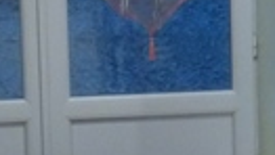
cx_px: 435
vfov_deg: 5.4
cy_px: 153
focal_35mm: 226
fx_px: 1650
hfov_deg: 9.2
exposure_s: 1/6
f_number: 3.6
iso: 400
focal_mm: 5.9
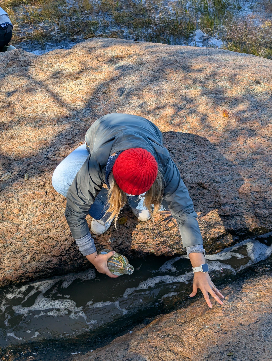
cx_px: 136
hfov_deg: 30.3
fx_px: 502
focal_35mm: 48
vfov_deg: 39.6
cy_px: 180
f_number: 1.85
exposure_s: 1/730
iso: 45
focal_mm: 6.81
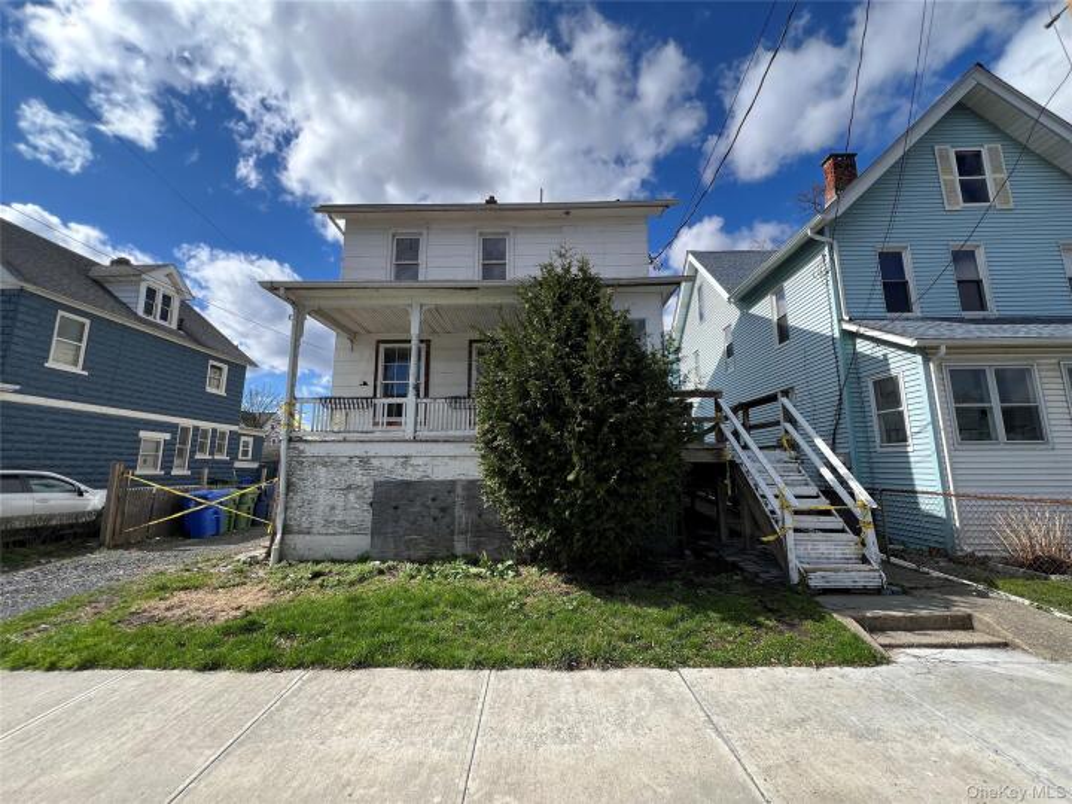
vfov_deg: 89.9
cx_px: 536
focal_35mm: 13
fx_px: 403
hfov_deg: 106.2
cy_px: 402
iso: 32
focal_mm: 1.57
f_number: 1.8
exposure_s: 1/821
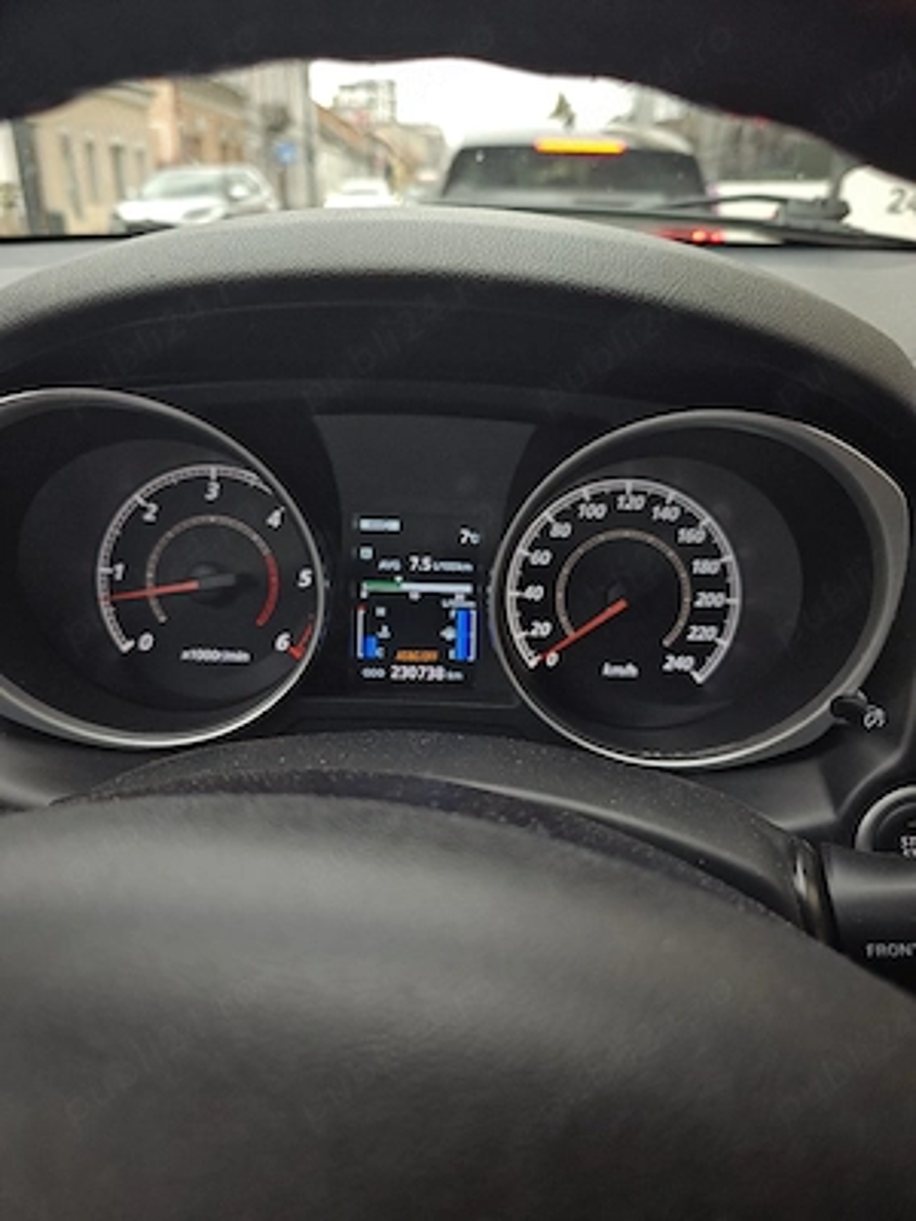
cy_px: 610
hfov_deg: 58.9
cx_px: 458
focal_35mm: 23
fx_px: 811
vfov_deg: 73.9
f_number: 1.6
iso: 80
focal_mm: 6.06
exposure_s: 1/100
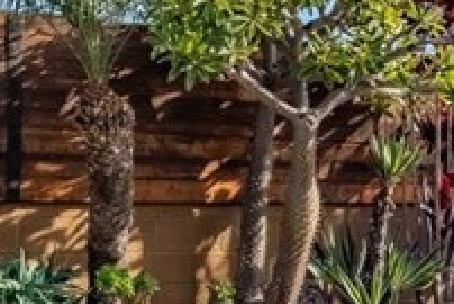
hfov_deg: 25.9
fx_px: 959
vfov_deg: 17.5
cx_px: 391
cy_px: 310
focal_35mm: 76
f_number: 8
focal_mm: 10
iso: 400
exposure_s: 1/4000
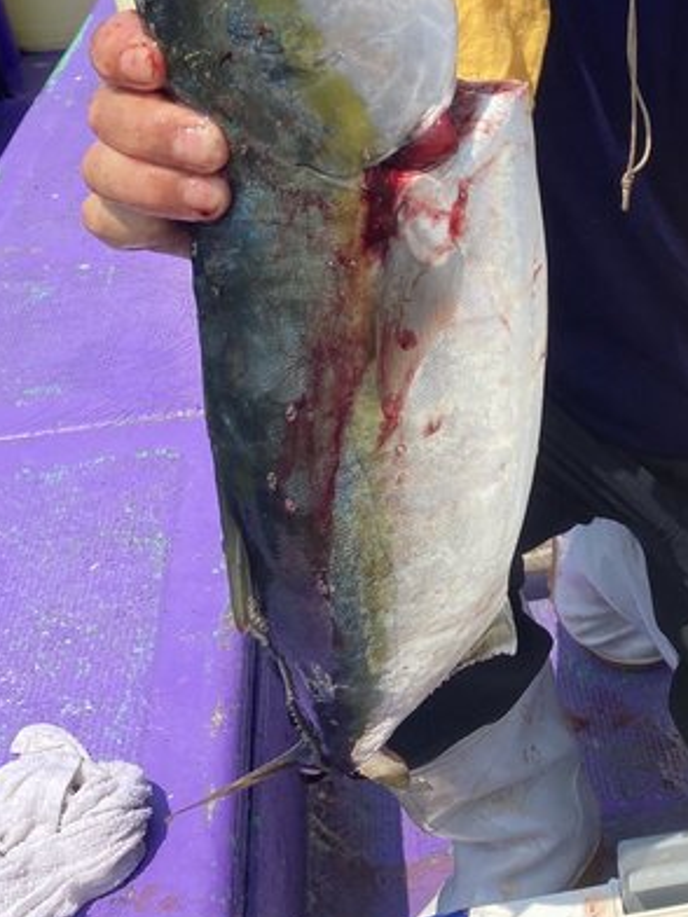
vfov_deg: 30.9
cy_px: 189
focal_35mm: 61
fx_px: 1617
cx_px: 660
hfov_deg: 23.2
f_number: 1.8
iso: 20
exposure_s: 1/1799
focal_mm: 3.99
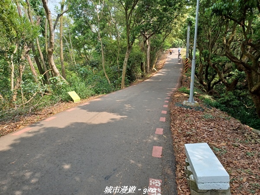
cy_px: 98
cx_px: 130
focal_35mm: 25
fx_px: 188
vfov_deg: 54.9
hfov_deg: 69.4
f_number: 1.8
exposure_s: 1/119
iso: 50
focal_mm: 4.6
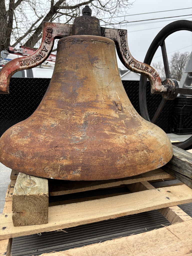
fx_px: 192
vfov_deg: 67.3
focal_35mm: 26
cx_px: 96
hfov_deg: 53.1
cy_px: 128
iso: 50
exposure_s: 1/481
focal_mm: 5.96
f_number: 1.6
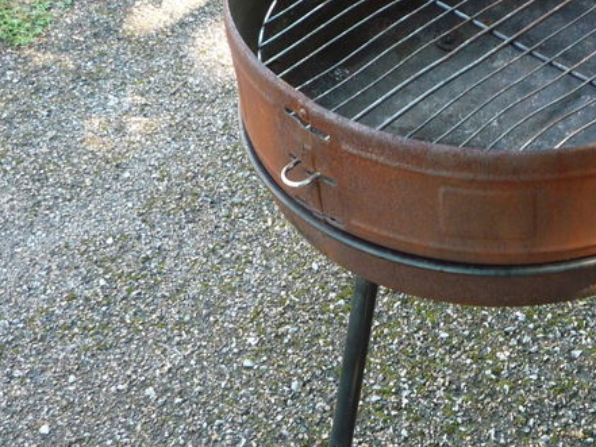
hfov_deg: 27.6
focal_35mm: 68
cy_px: 294
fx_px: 1171
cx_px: 527
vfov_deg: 21.6
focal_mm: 5.2
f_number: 3.3
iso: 125
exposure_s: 1/30
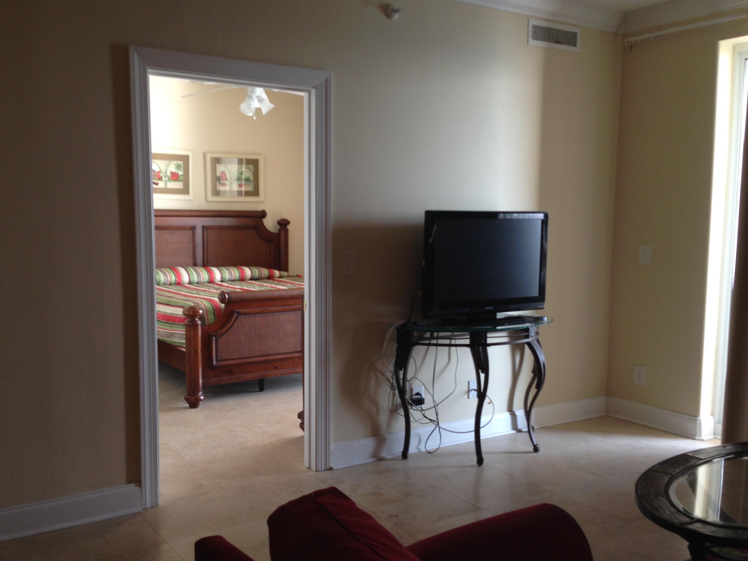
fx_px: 778
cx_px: 350
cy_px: 299
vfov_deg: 39.6
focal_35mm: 36
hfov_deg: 51.3
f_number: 2.4
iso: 50
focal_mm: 4.12
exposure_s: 1/20
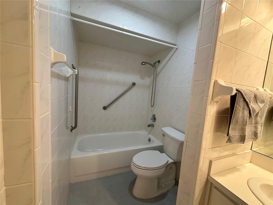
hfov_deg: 102.1
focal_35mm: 14
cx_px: 136
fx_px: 110
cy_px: 102
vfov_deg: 85.7
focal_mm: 2.22
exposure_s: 1/60
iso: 200
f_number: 2.2
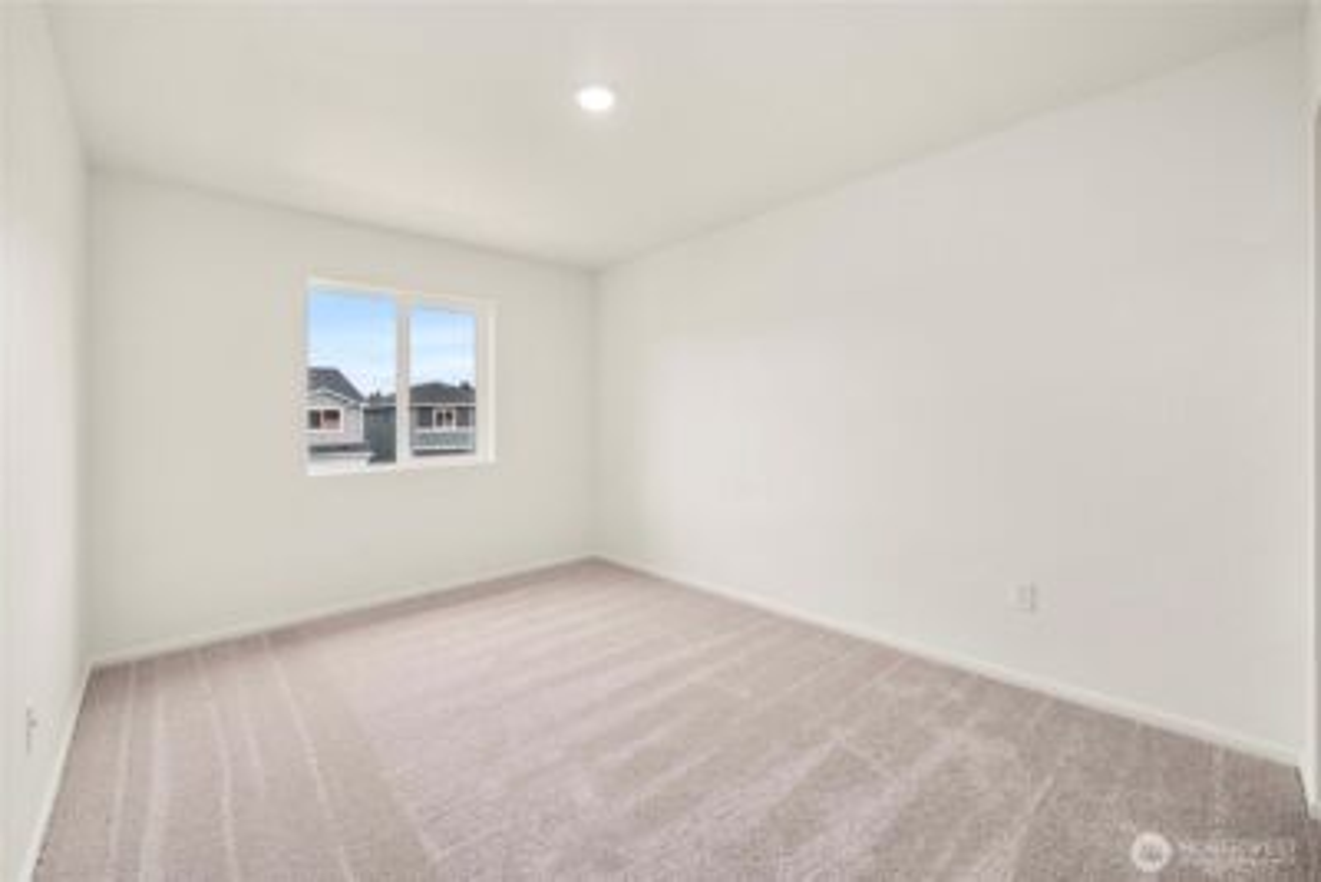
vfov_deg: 81.3
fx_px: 514
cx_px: 660
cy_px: 441
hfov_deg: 104.2
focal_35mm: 14
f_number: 6.3
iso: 100
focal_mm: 14
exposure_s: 1/60
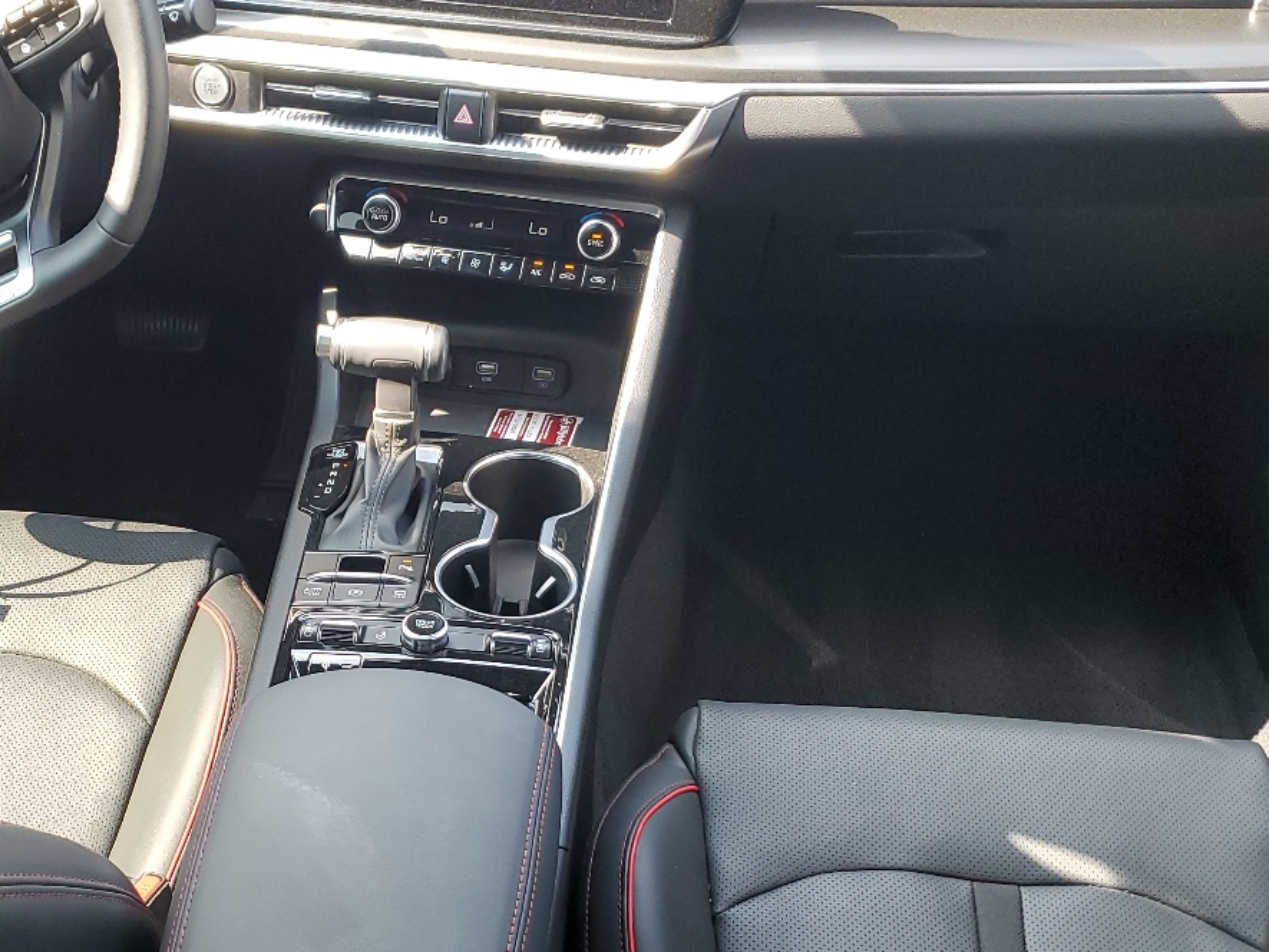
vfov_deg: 30.7
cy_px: 609
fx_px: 1723
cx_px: 424
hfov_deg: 39.9
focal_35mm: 47
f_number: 1.5
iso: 68
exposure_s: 1/120
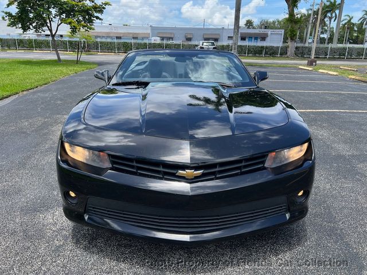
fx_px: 276
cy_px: 138
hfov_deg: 67.3
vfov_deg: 53.1
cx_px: 184
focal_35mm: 26
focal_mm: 5.7
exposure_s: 1/1449
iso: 50
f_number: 1.5
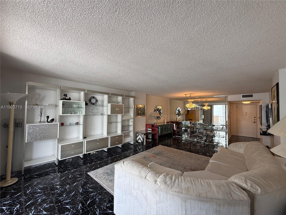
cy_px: 108
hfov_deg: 102.1
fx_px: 116
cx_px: 143
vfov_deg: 85.7
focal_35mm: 14
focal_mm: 2.22
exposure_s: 1/99
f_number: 2.2
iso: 100
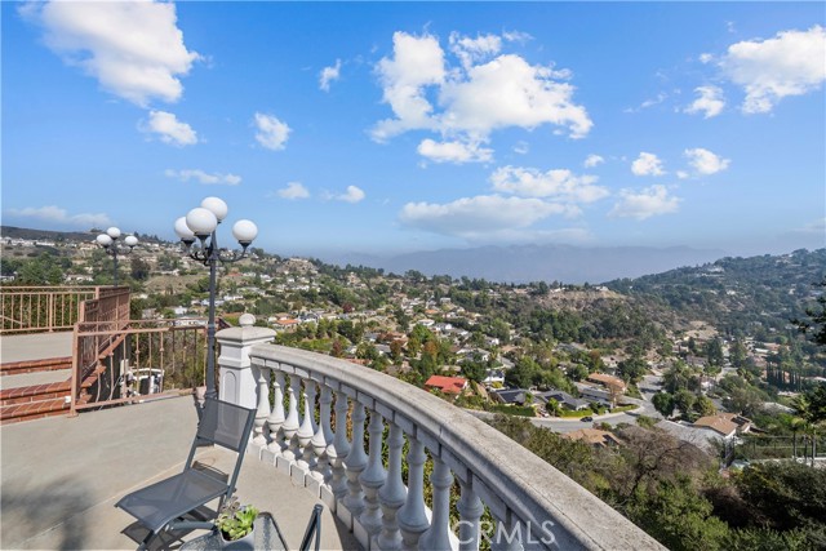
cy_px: 276
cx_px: 413
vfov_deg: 85.5
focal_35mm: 13
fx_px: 298
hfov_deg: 108.3
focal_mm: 13
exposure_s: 1/500
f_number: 9
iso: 250
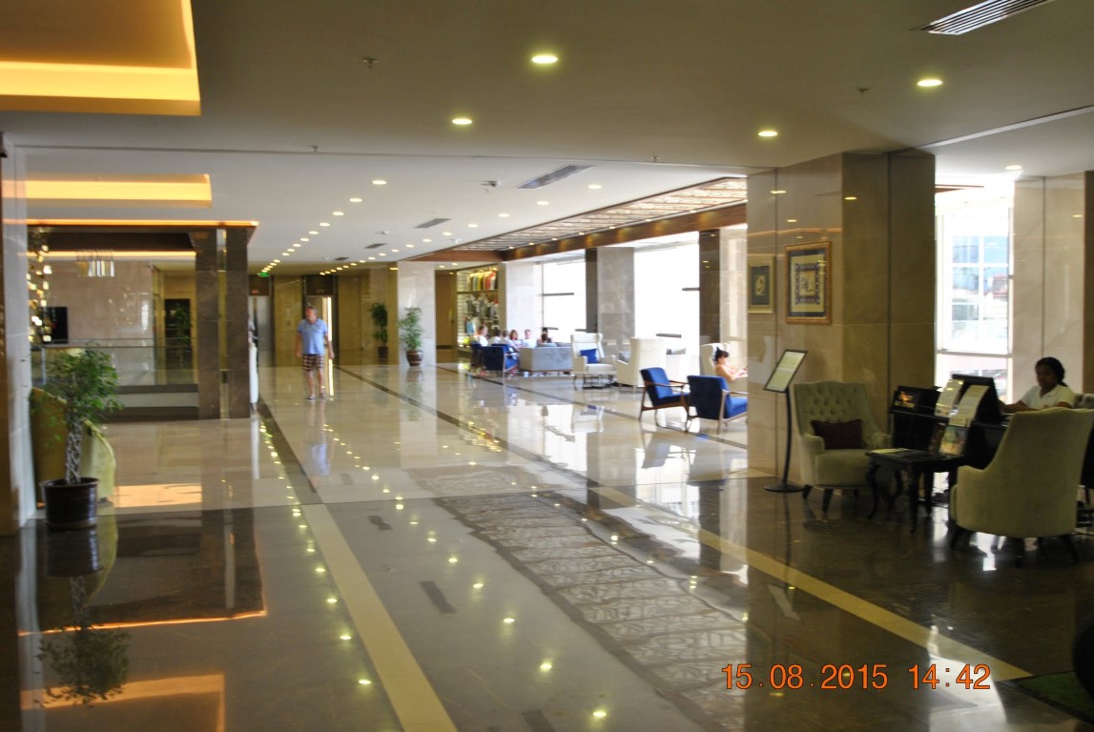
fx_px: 1095
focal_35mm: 36
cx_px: 547
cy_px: 366
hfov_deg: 53.1
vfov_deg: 37.0
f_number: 4.5
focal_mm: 24
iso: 320
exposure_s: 1/30
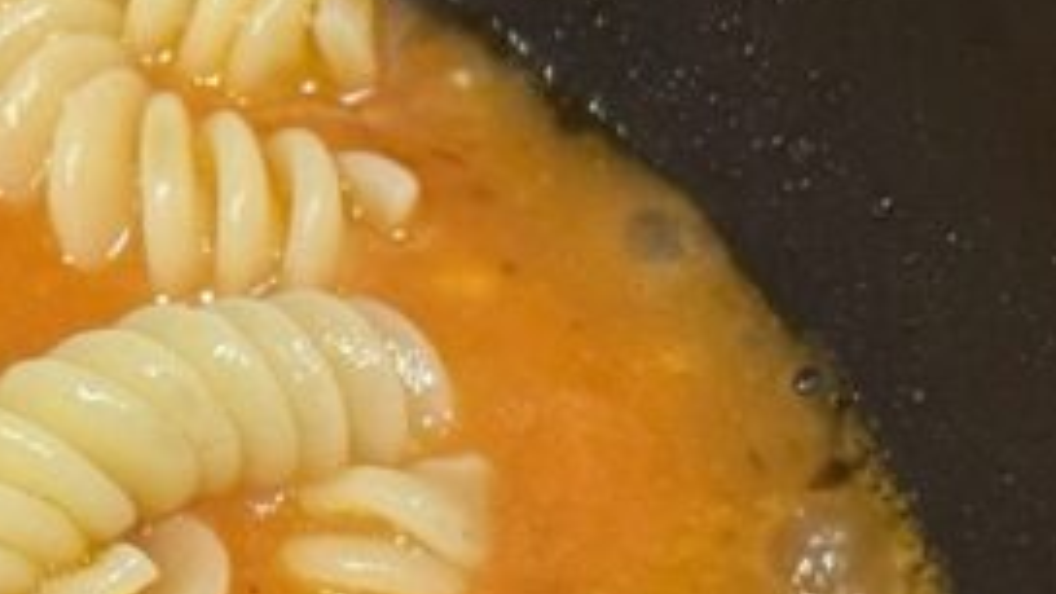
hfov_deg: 10.0
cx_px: -159
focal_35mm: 213
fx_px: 5964
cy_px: 532
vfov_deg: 5.7
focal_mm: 5.96
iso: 125
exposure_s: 1/50
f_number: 1.6
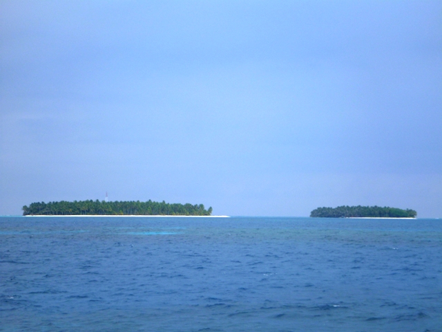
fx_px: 1532
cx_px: 221
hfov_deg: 16.4
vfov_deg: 12.3
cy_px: 166
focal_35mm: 120
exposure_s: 1/200
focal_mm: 21.3
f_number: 5.8
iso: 100
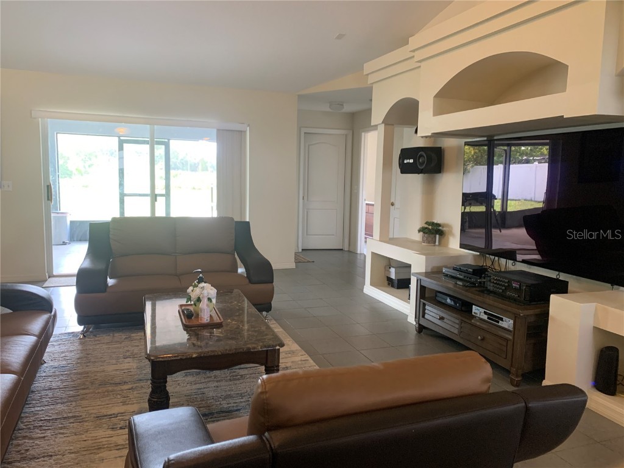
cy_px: 234
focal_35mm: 26
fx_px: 469
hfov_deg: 67.3
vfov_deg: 53.1
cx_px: 312
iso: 200
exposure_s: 1/60
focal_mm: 4.25
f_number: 1.8
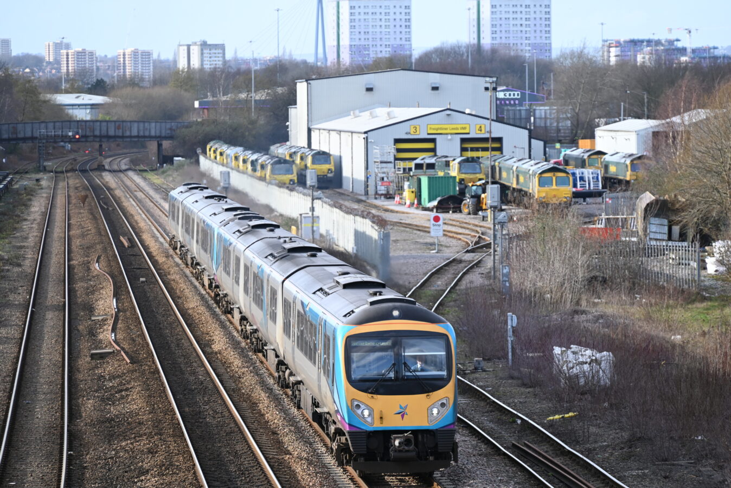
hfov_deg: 10.3
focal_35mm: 200
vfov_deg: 6.9
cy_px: 244
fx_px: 4063
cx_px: 366
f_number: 6.3
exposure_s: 1/320
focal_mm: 200
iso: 400
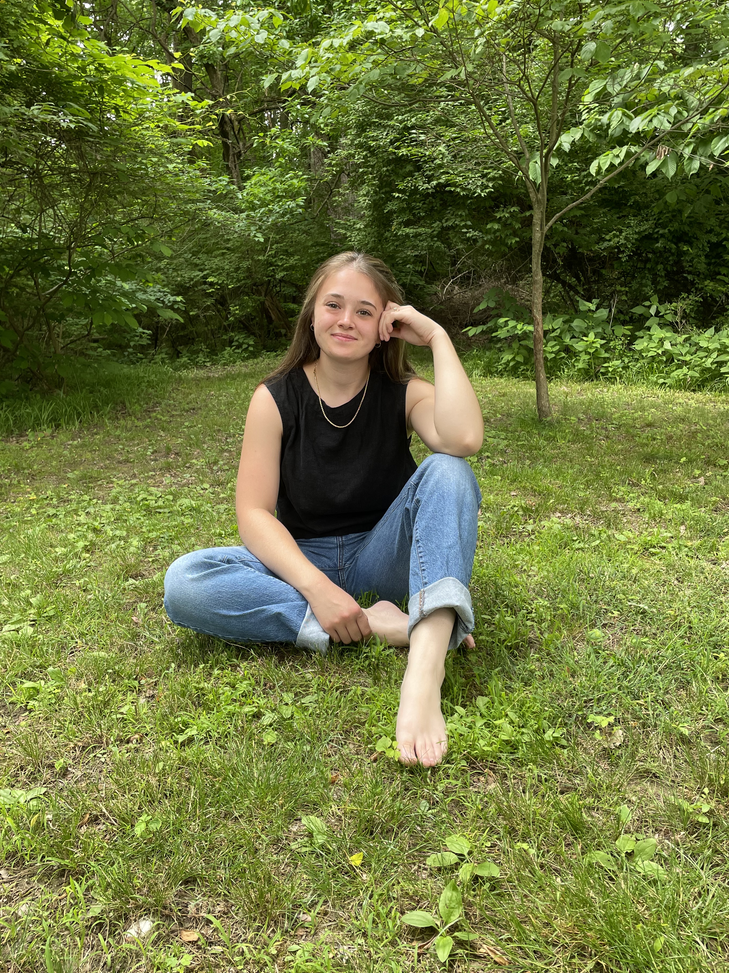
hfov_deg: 48.2
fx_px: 814
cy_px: 448
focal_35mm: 29
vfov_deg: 61.6
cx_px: 345
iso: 64
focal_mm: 4.2
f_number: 1.6
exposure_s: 1/121
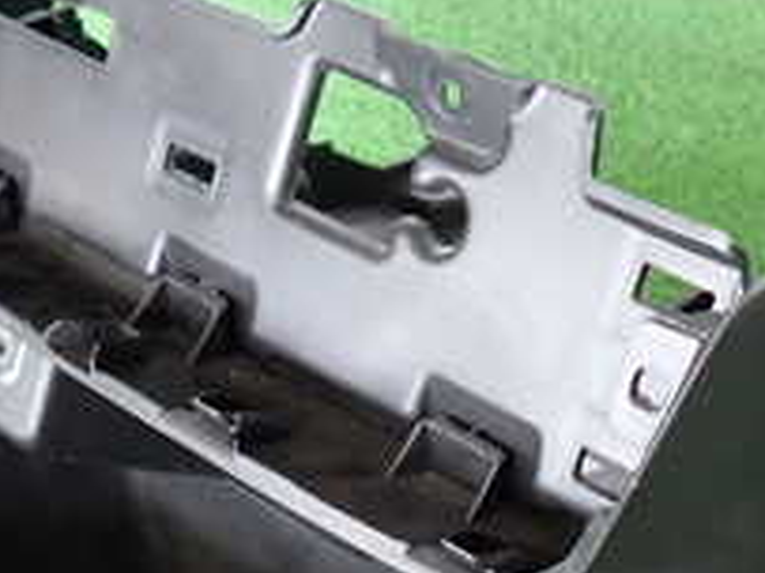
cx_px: 396
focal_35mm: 74
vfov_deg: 19.6
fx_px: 1634
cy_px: 475
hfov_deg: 26.3
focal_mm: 4.5
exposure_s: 1/50
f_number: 2
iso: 200
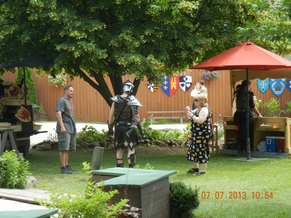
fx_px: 857
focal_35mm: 102
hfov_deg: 19.3
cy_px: 109
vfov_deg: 14.5
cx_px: 146
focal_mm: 18.3
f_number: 4.5
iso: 160
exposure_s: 1/158
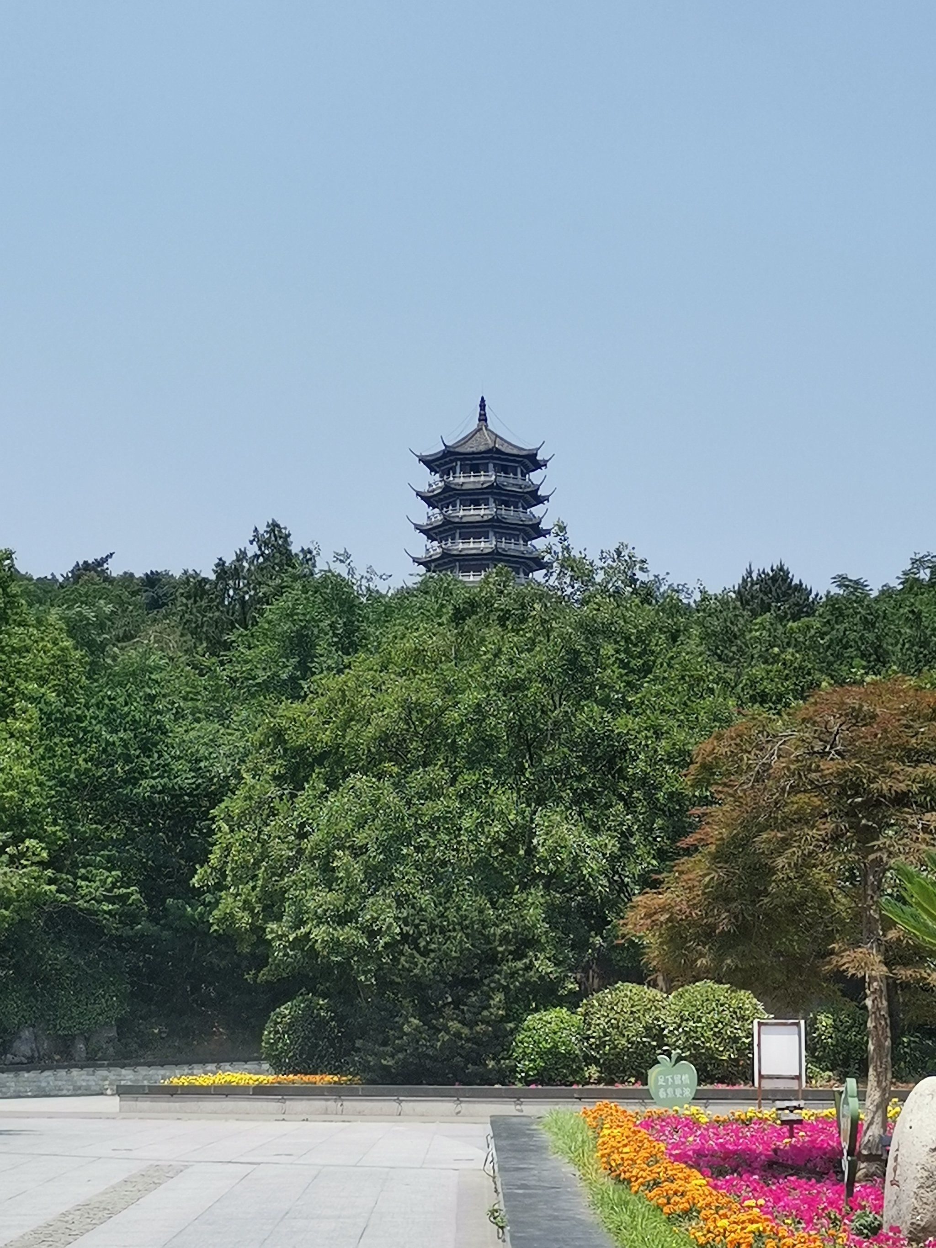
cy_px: 624
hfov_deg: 21.3
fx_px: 2488
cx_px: 468
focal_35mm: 69
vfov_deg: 28.2
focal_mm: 4.75
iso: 50
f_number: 1.8
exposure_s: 1/2000
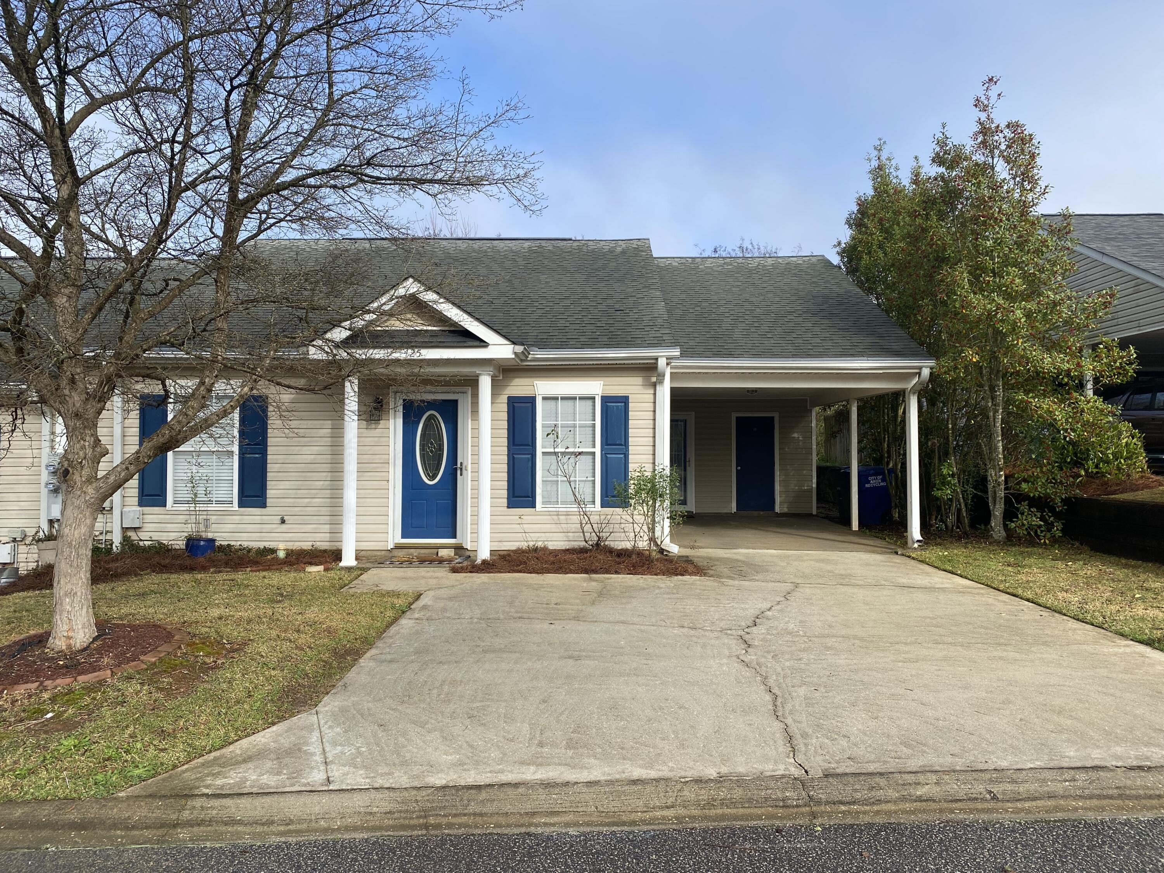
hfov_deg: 67.3
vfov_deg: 53.1
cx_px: 582
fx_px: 874
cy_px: 436
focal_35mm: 26
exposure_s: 1/2141
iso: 32
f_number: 1.8
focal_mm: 4.25
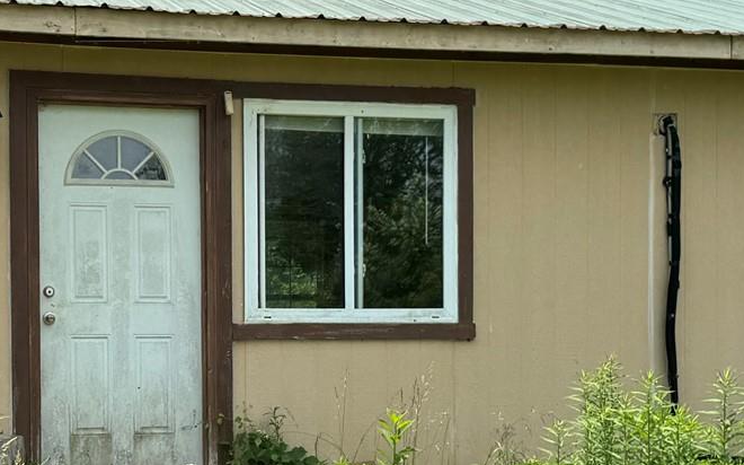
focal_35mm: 79
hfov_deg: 26.0
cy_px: 360
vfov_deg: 16.4
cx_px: 233
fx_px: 1601
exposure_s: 1/2959
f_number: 1.78
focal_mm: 6.76
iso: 80
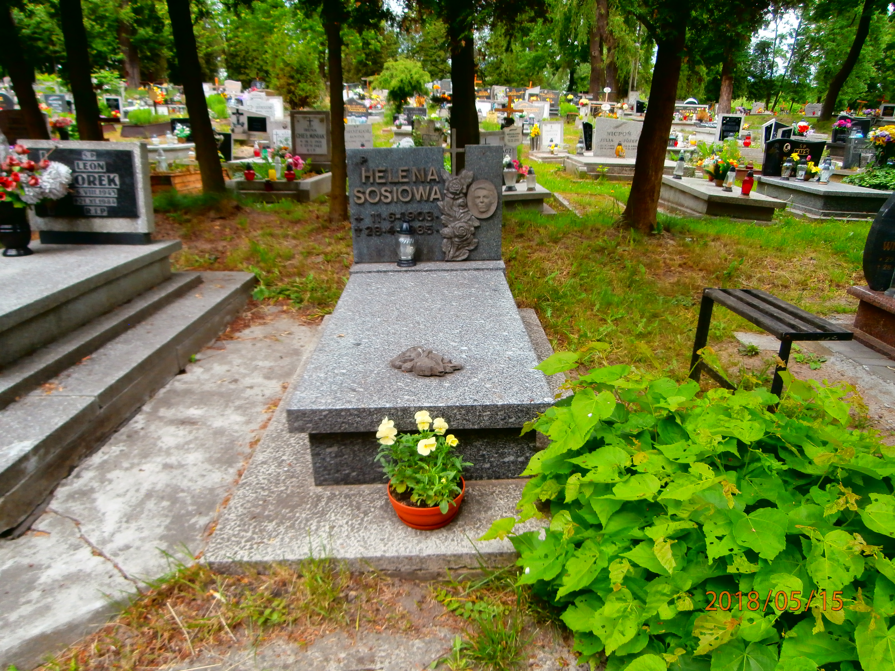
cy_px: 336
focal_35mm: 24
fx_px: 621
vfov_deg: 56.8
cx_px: 448
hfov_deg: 71.6
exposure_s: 1/250
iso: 100
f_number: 3
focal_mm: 4.2
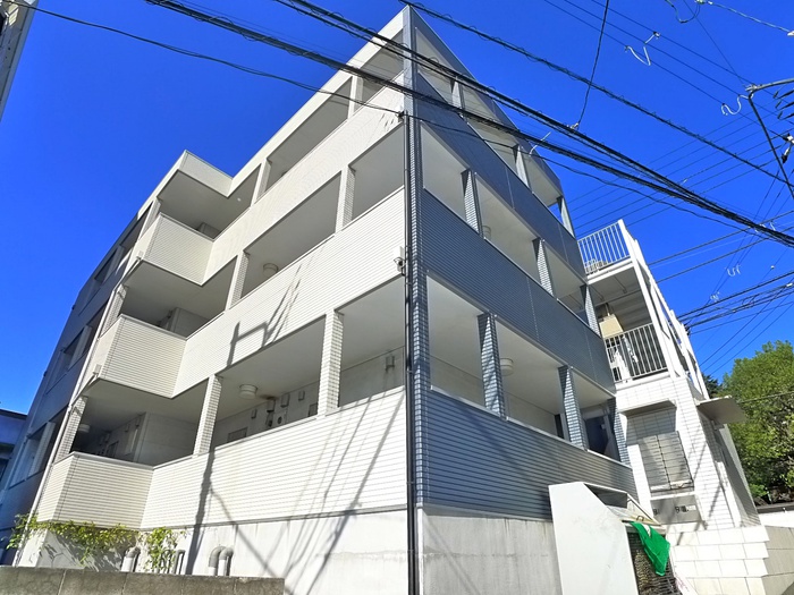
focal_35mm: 24
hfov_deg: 71.6
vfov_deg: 56.8
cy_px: 298
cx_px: 397
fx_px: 550
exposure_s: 1/640
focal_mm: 5.1
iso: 400
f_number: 4
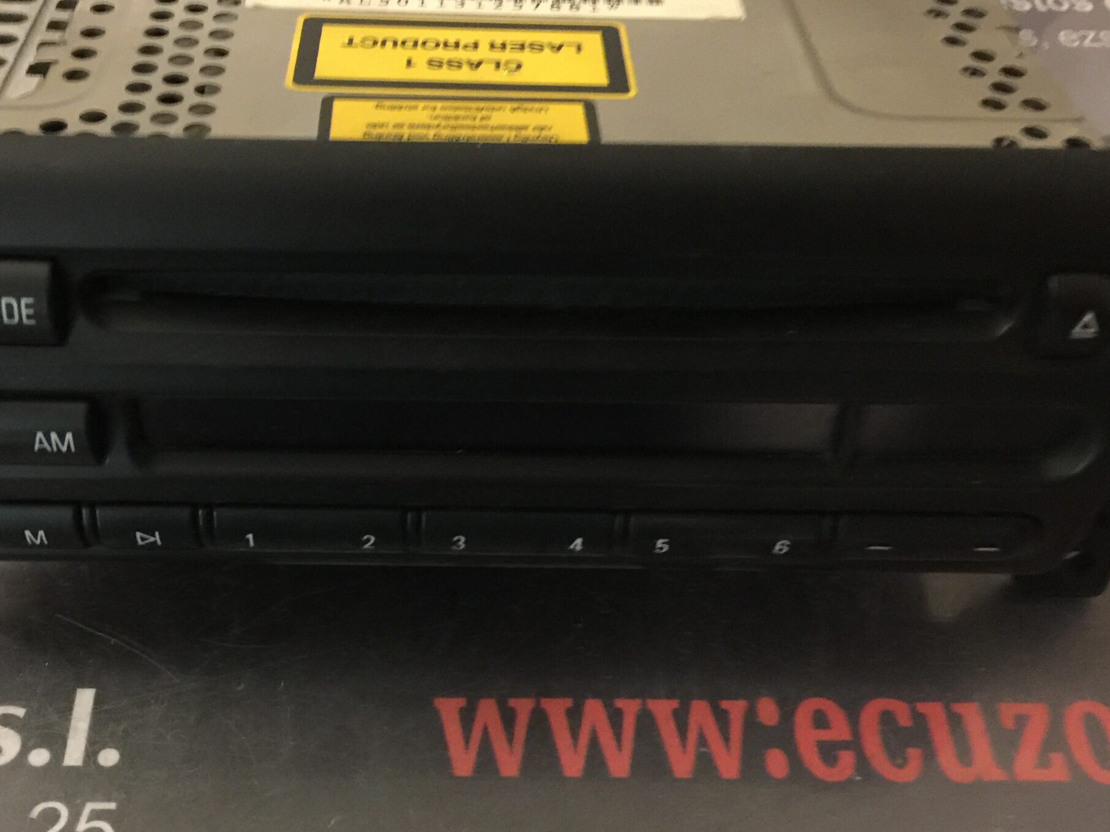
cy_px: 535
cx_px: 446
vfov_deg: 34.9
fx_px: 1315
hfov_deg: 45.5
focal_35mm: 41
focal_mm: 4.15
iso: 125
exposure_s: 1/4
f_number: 2.2
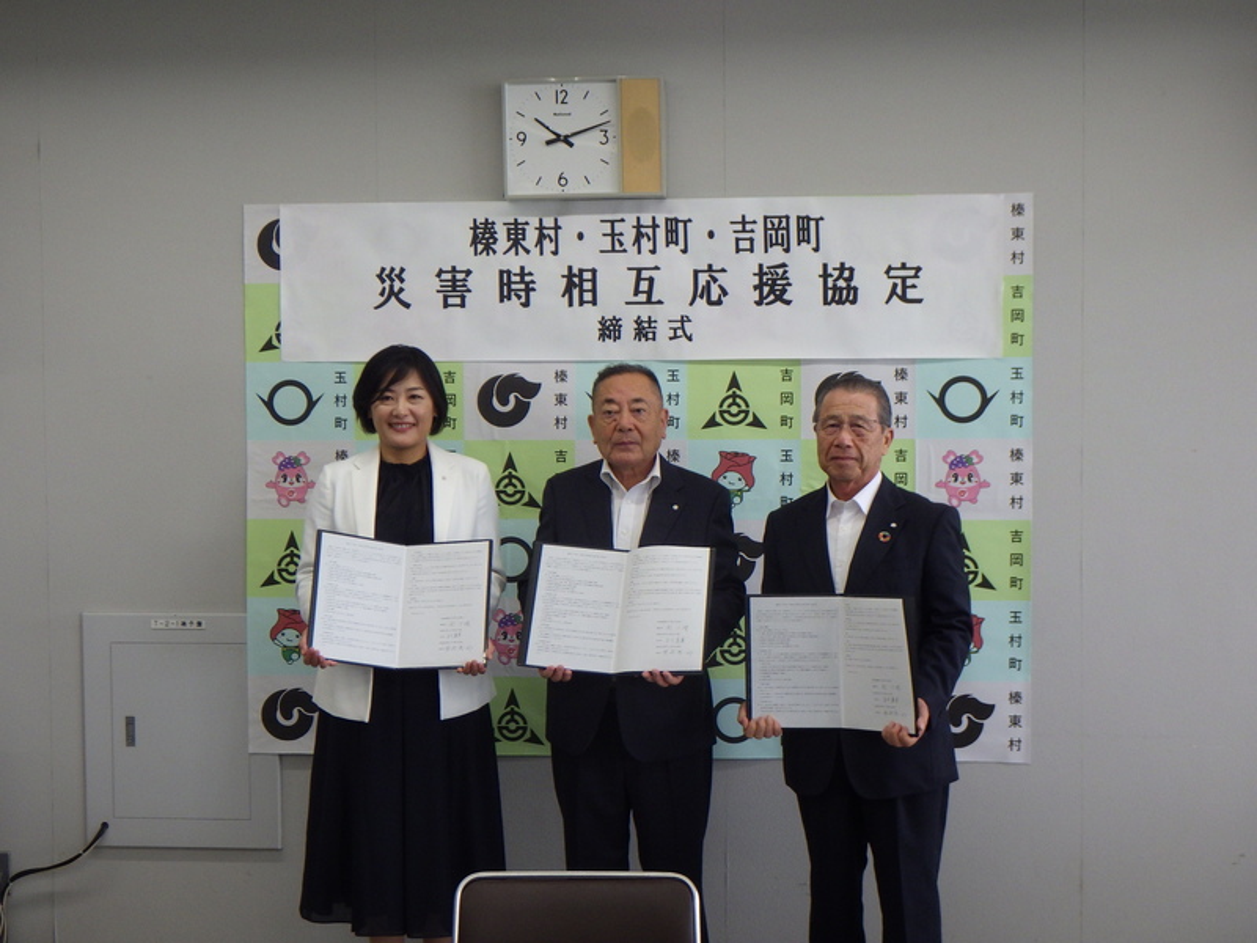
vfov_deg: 28.6
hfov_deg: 37.5
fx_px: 1852
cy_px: 472
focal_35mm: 51
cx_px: 628
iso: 200
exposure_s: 1/60
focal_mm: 9.1
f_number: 4.4
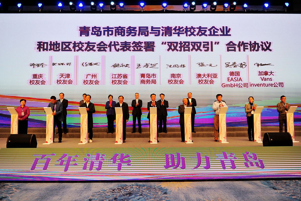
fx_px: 242
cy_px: 100
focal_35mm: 29
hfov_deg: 63.7
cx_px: 150
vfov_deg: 44.9
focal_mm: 29
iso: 1400
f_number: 3.2
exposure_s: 1/800
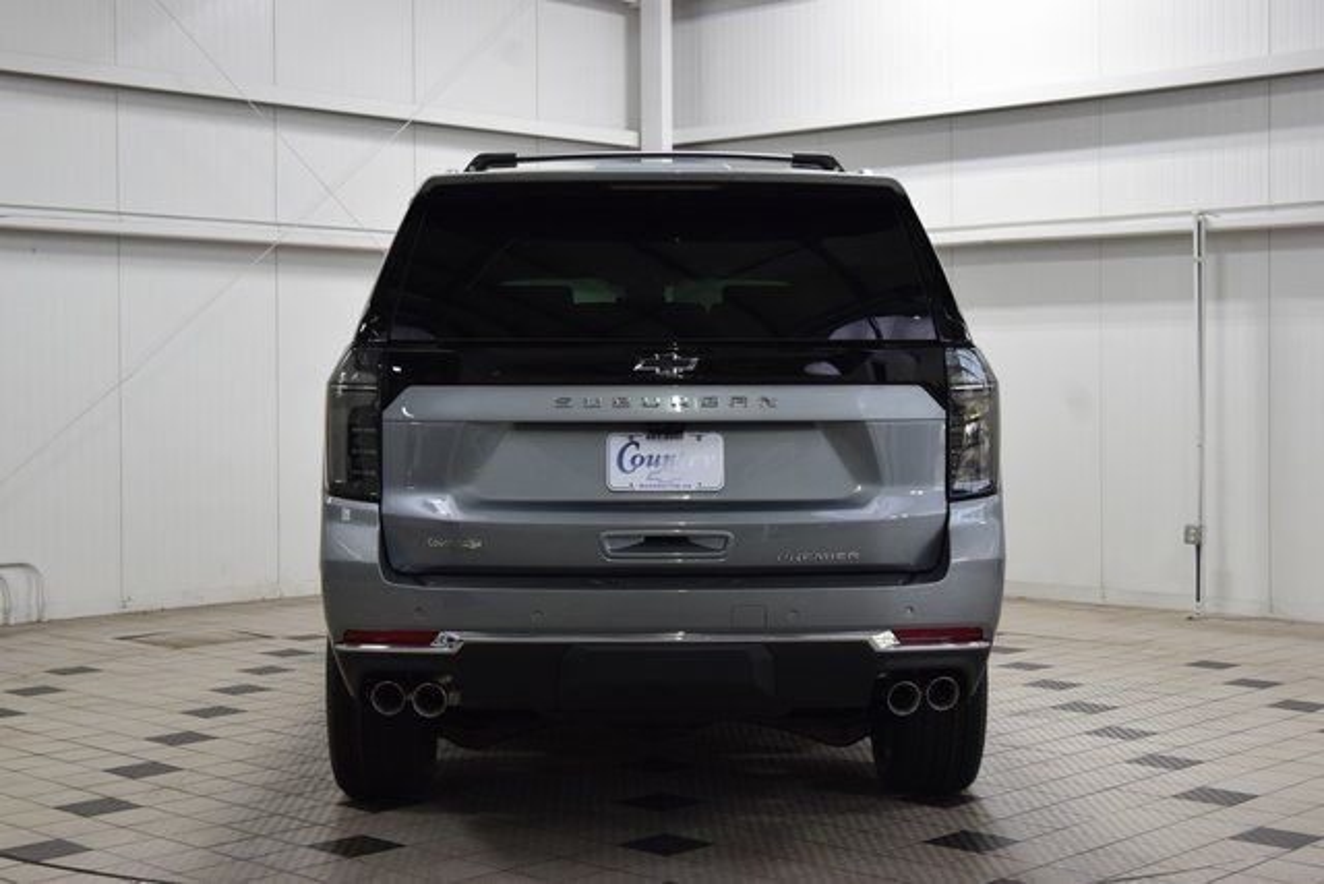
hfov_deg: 36.9
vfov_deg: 25.1
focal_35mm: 54
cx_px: 662
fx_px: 1986
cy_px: 442
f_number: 7.1
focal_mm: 36
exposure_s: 1/60
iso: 1600
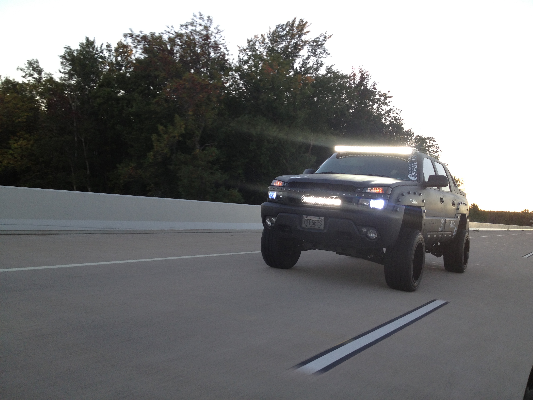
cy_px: 200
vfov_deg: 40.7
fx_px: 539
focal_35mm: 35
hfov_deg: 52.6
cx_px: 266
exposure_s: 1/128
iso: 50
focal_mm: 4.28
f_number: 2.4
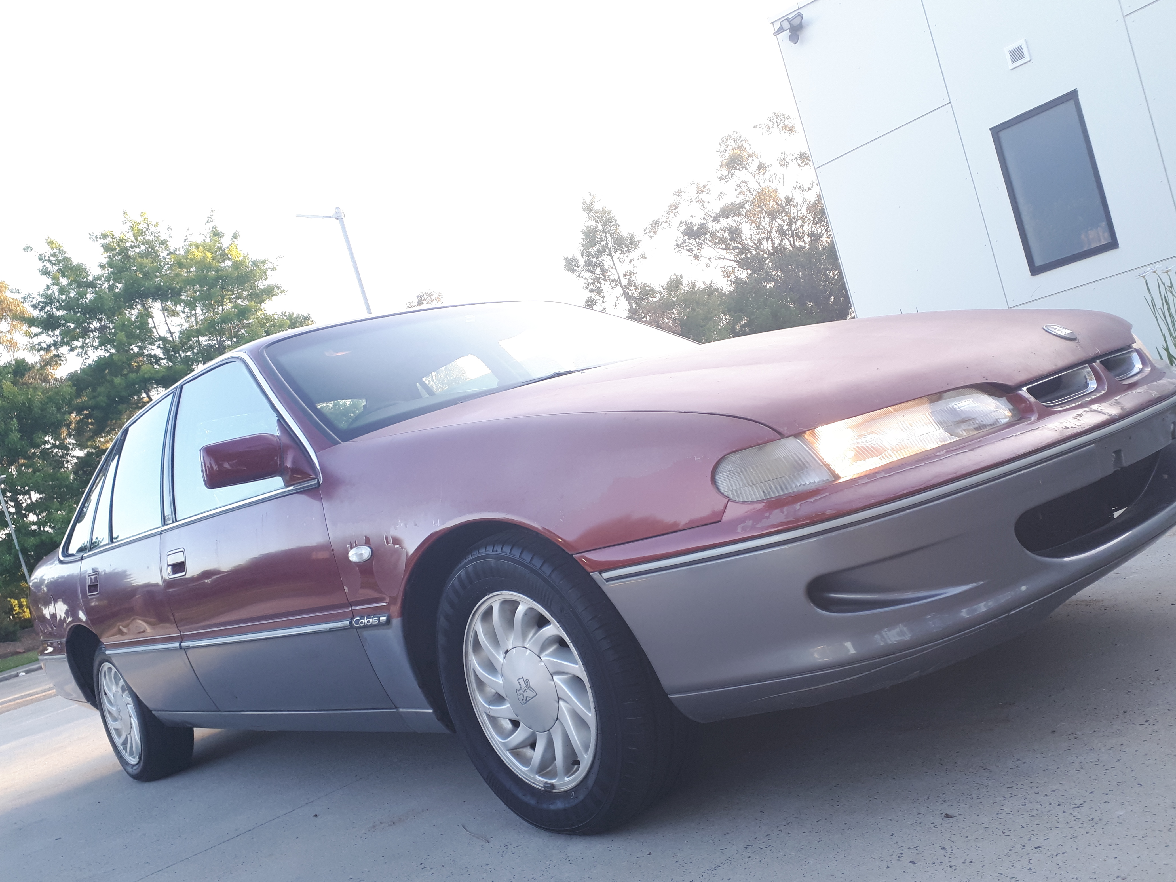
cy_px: 484
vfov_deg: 46.7
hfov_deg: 59.9
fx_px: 1019
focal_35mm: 30
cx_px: 623
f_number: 1.9
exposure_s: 1/100
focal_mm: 3.6
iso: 64
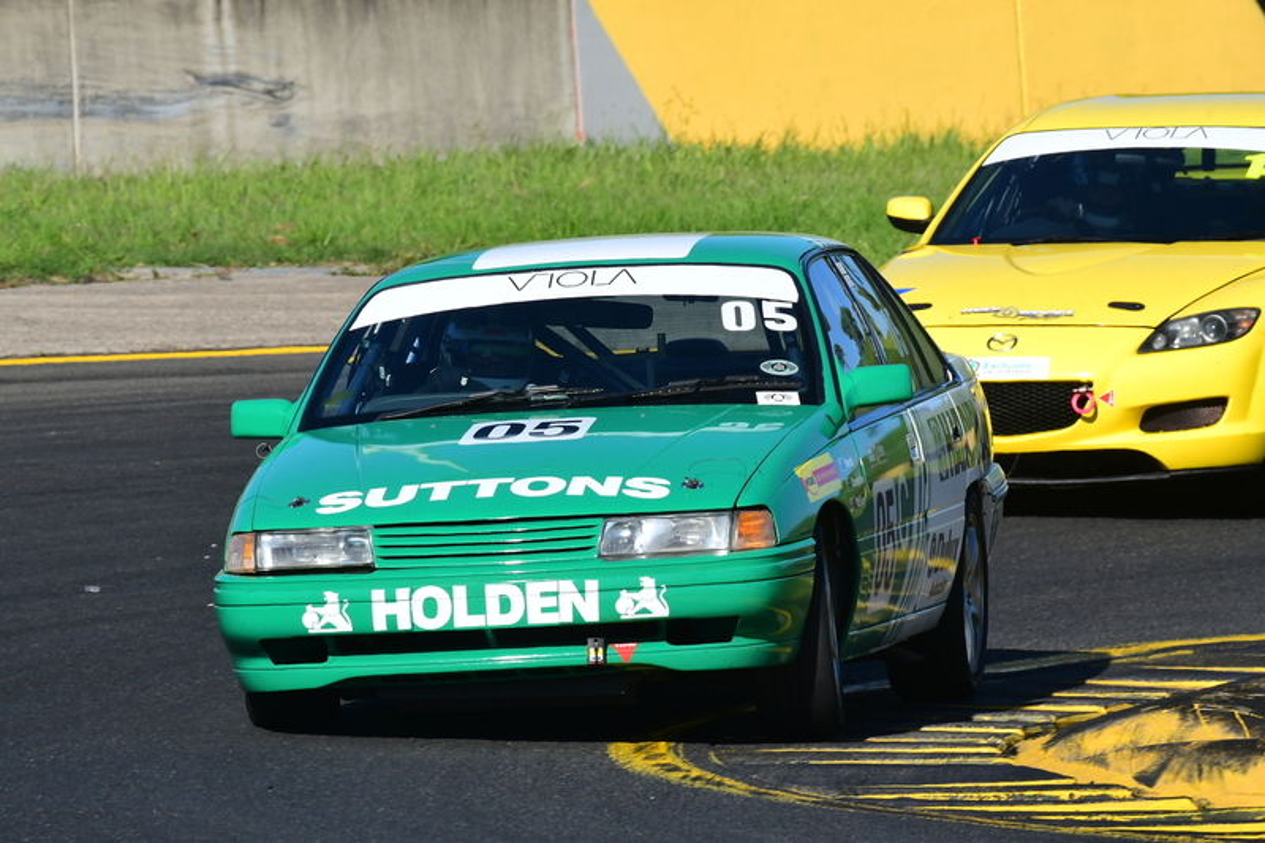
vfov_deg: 2.2
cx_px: 632
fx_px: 22132
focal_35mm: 630
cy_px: 422
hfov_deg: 3.3
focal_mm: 420
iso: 500
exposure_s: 1/640
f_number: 13
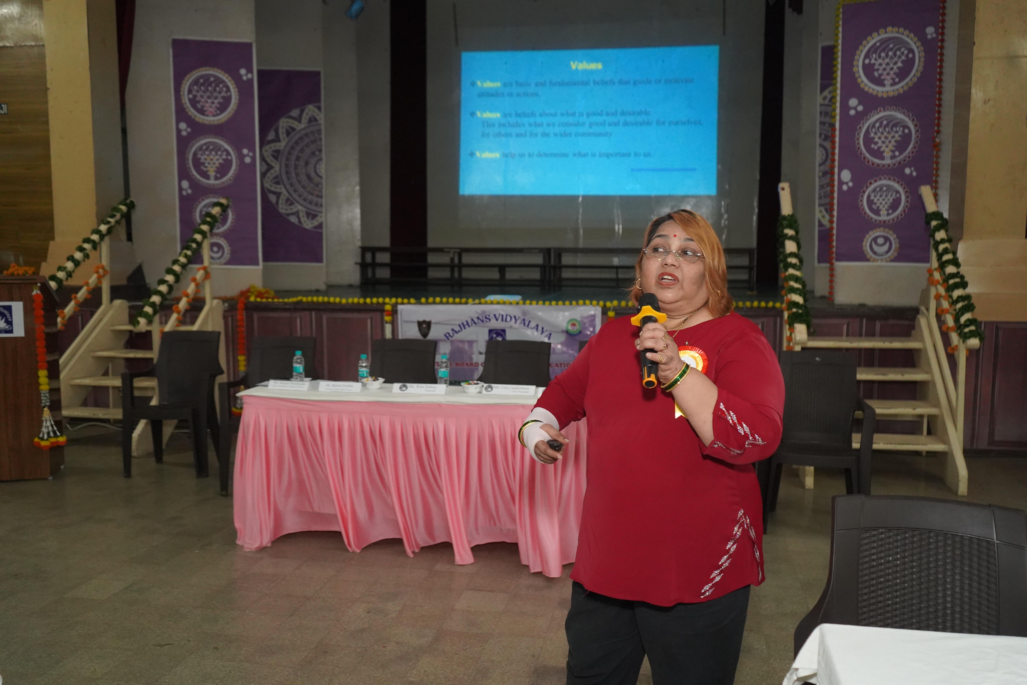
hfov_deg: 61.9
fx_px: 856
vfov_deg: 43.6
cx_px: 514
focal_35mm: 30
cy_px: 342
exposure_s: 1/160
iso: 6400
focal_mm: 30
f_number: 4
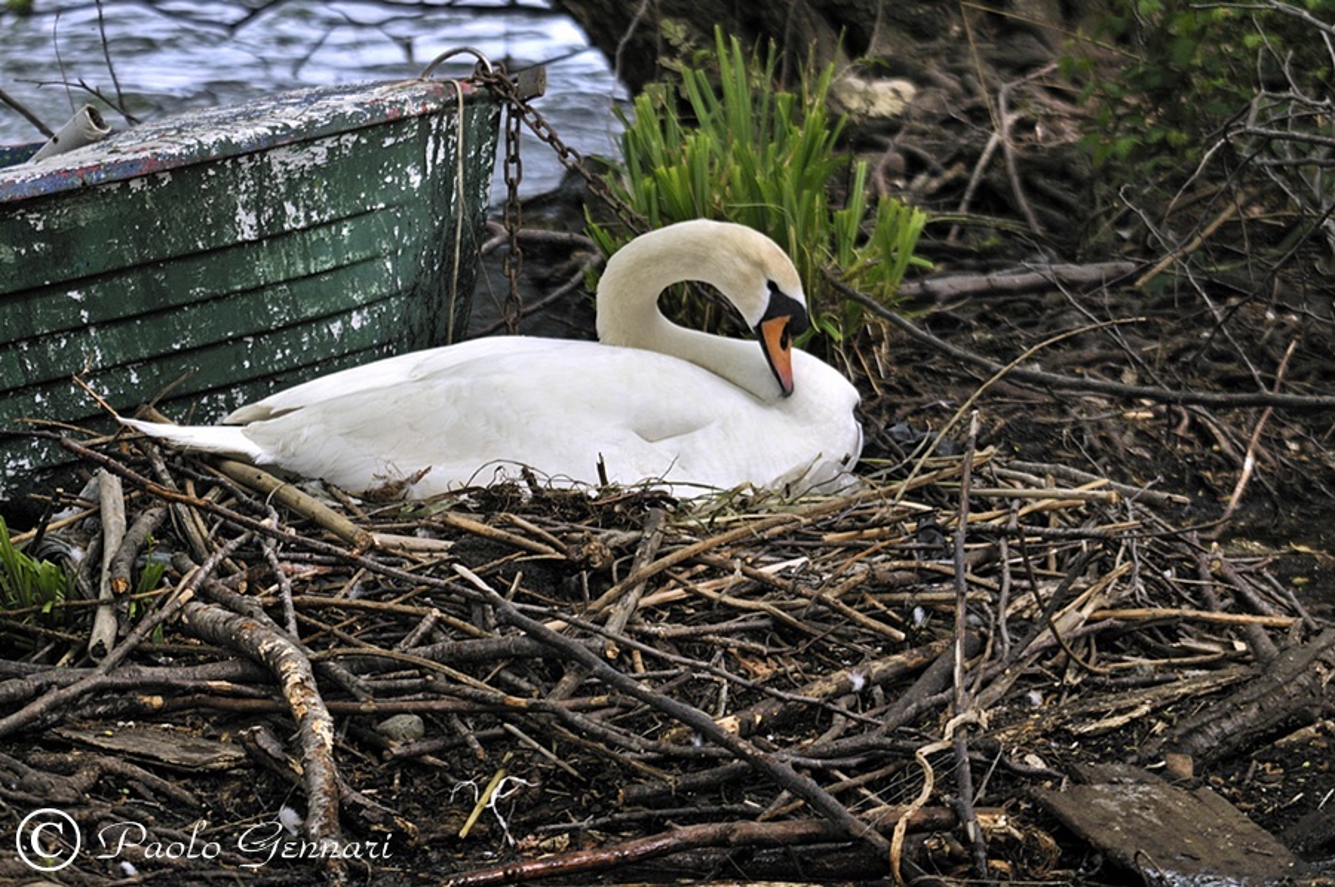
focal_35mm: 202
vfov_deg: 6.8
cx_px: 668
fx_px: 7501
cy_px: 444
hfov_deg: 10.2
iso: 200
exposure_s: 1/200
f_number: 5.6
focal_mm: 135
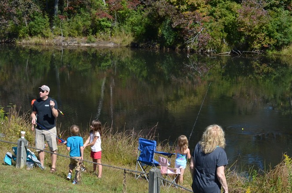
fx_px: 664
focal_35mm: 82
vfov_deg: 16.5
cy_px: 153
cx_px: 137
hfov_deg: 24.8
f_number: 8
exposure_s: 1/250
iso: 110
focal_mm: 30
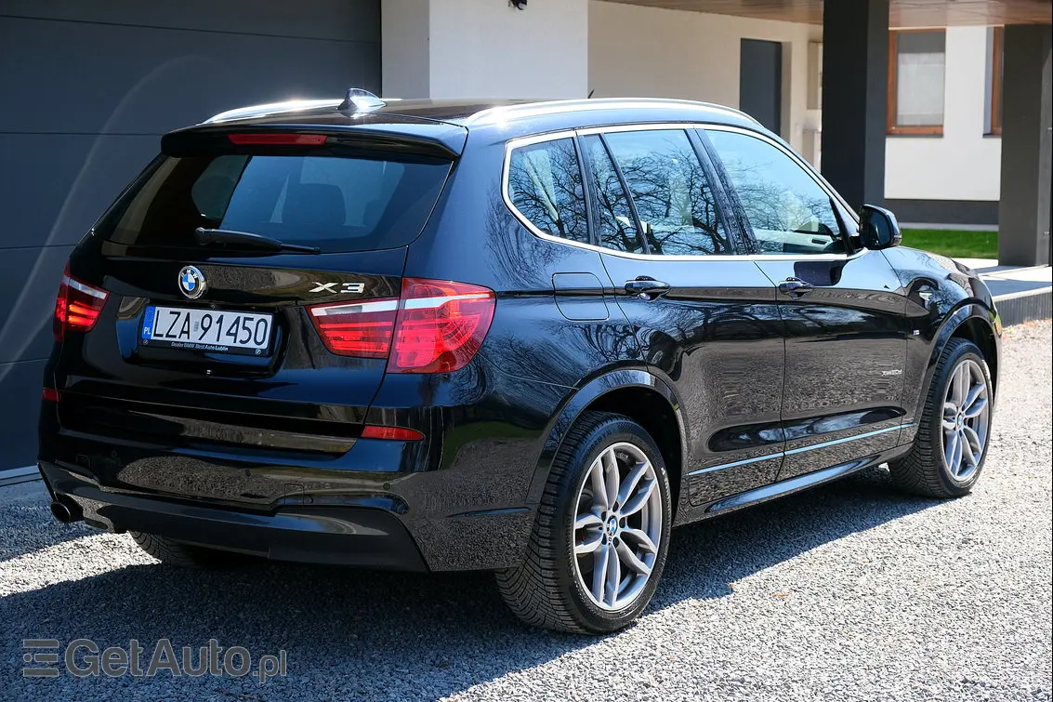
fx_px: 1959
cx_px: 526
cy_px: 351
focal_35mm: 67
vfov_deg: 20.3
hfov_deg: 30.1
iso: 320
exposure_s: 1/240
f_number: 5.6
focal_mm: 44.4
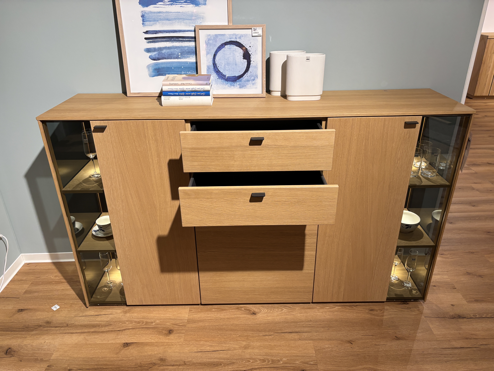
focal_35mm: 26
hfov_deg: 67.3
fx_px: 371
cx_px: 247
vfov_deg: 53.1
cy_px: 186
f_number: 1.6
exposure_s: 1/100
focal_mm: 5.96
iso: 125
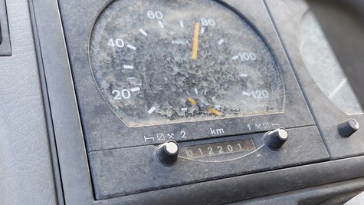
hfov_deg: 59.5
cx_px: 183
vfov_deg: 34.8
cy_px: 154
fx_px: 318
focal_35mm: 33
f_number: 1.8
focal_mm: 5.23
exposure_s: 1/50
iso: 50
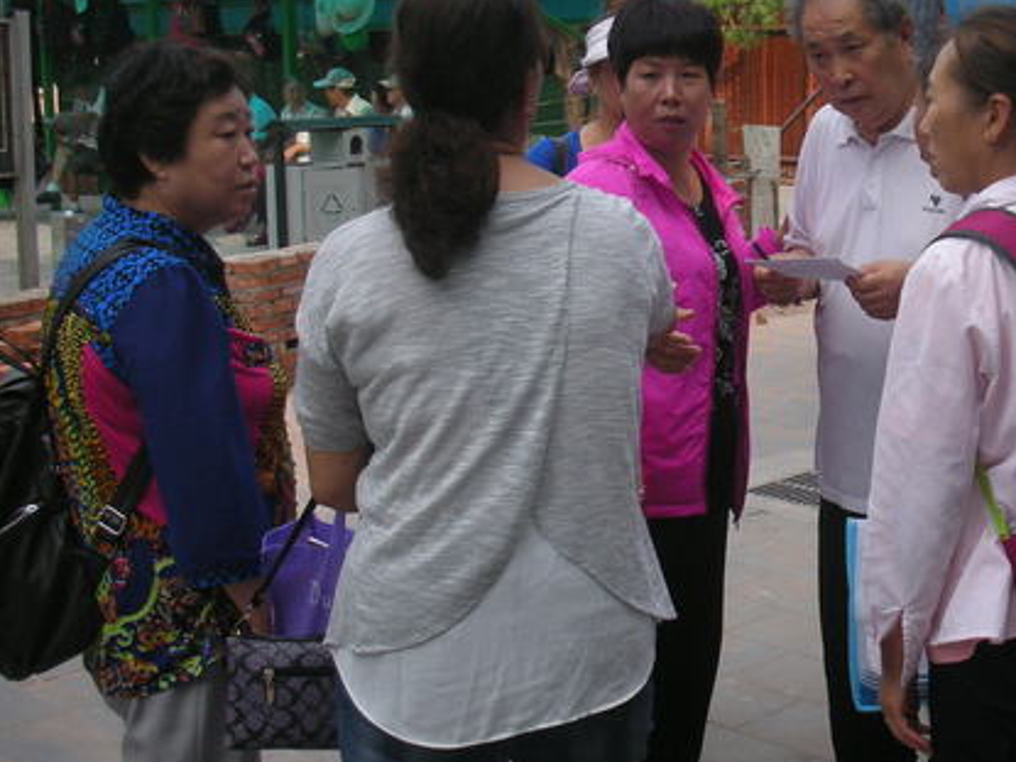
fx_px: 1731
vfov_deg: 24.8
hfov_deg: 32.2
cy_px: 364
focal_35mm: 59
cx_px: 739
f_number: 2.8
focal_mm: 5.8
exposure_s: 1/355
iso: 50
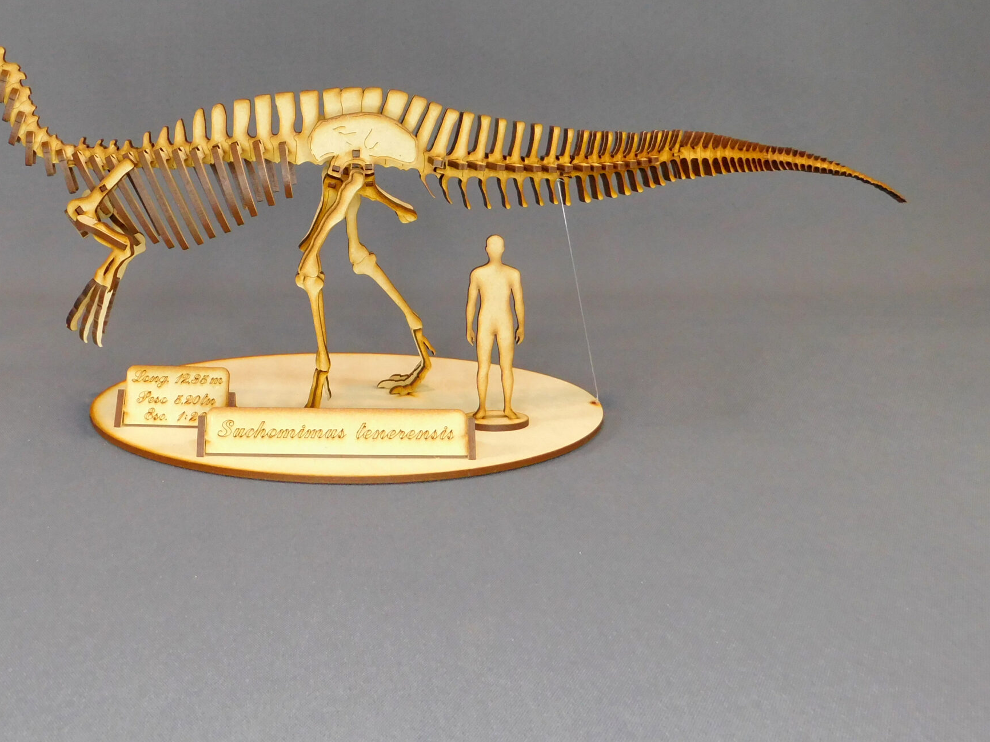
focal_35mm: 34
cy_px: 205
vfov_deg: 40.8
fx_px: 972
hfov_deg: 53.0
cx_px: 336
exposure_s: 1/20
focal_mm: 4
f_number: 3
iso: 400
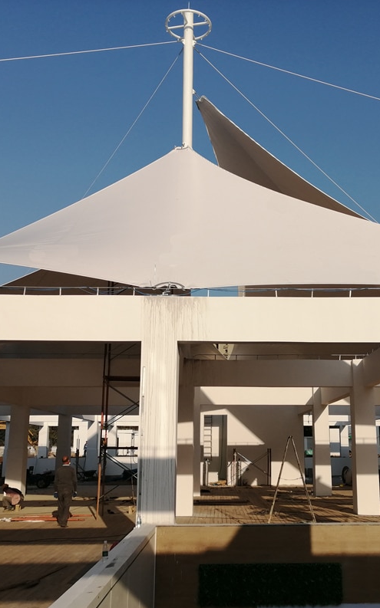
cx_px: 240
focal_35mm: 39
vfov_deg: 50.4
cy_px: 310
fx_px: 647
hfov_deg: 32.6
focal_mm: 3.96
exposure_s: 1/2309
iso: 50
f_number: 1.8
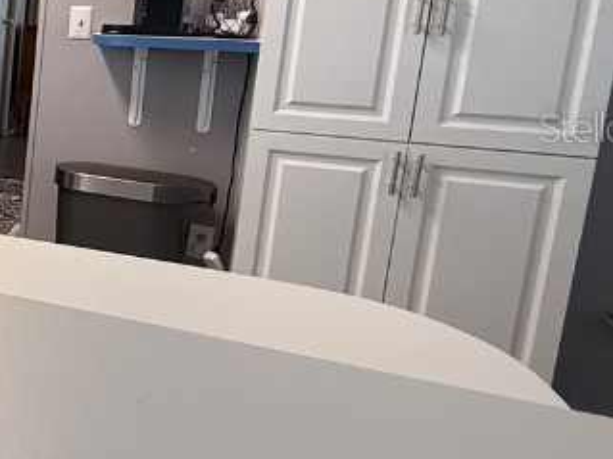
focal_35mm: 45
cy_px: 127
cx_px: -263
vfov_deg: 31.7
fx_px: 797
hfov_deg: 29.4
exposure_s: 1/120
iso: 250
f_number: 2.2
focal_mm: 2.22
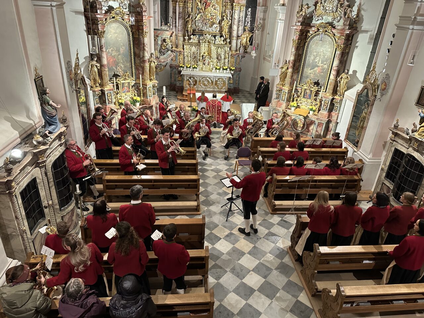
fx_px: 294
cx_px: 212
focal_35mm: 24
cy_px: 159
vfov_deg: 56.8
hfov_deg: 71.6
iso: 500
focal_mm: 6.86
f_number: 1.78
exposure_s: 1/50
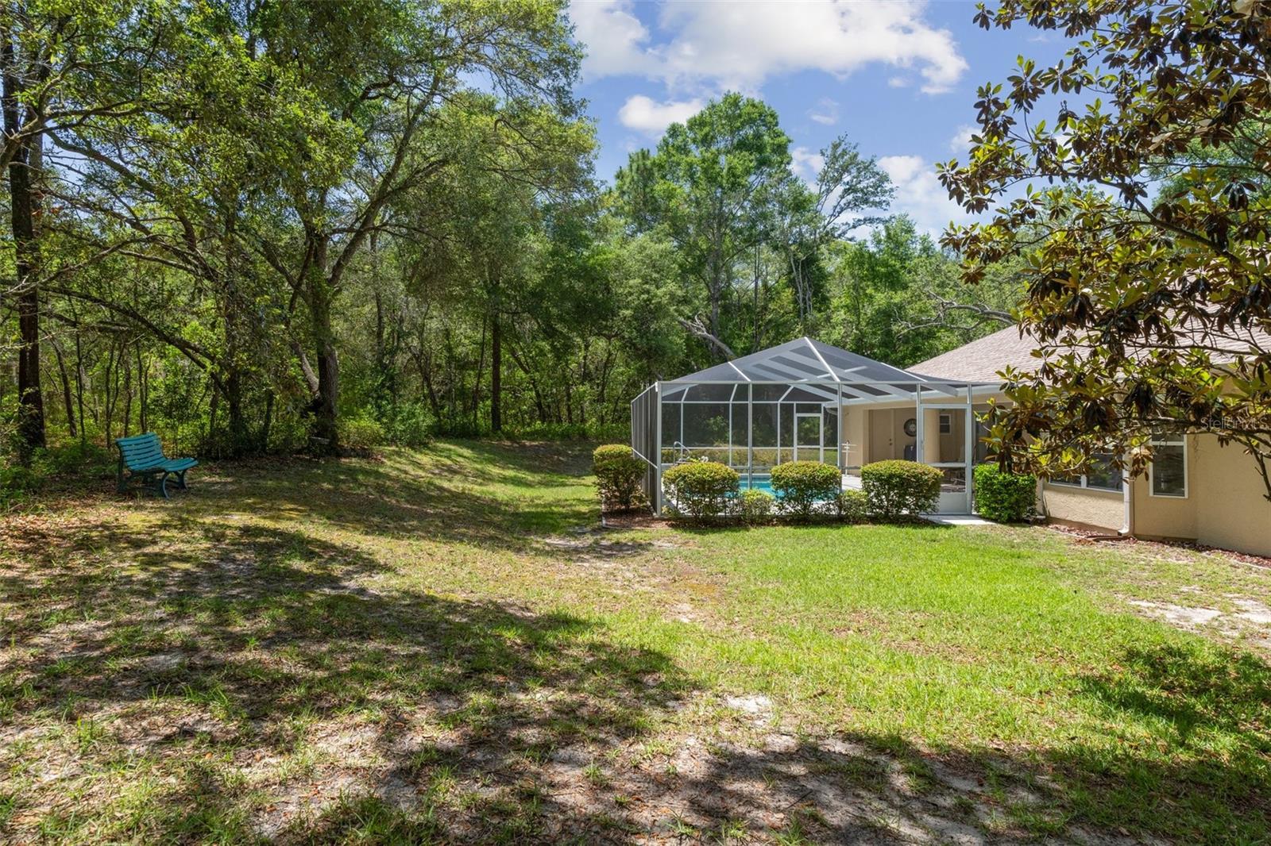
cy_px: 423
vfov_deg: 63.2
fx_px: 688
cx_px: 636
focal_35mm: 20
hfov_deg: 85.4
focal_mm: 13
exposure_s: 1/200
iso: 320
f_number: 8
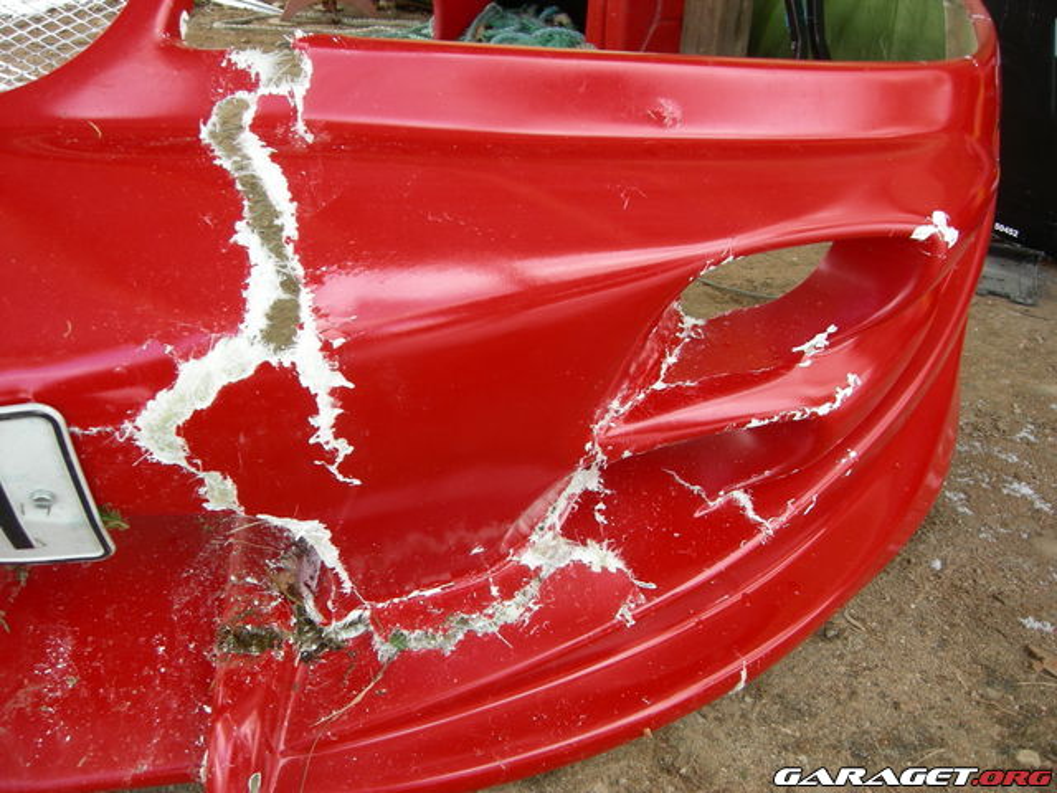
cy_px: 396
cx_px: 528
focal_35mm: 36
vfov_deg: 39.7
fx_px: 1099
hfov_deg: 51.4
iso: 64
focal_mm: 7.5
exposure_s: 1/56.6
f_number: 3.4
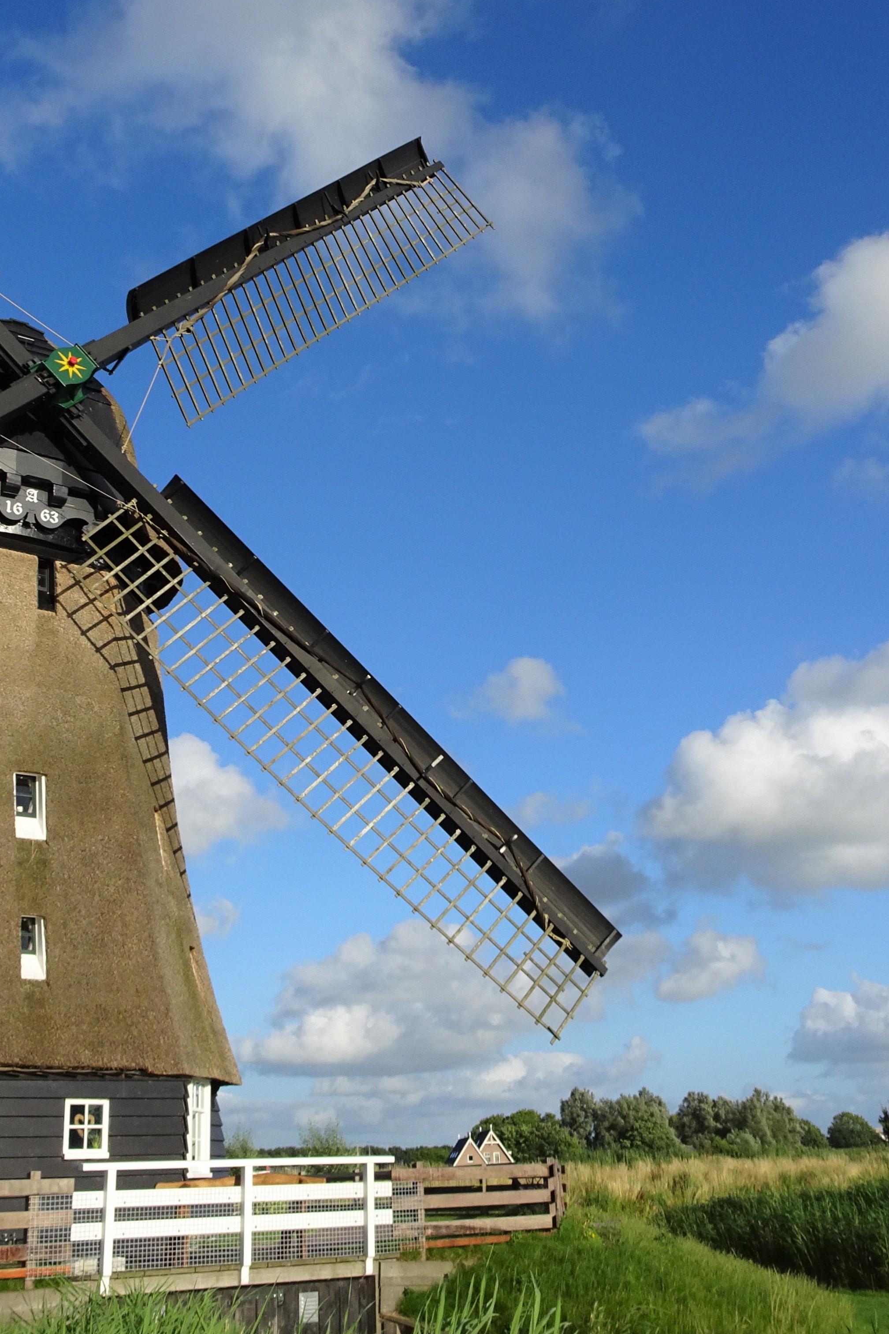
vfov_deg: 49.5
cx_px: 400
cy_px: 601
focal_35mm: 39
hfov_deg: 34.2
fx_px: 1444
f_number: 3.5
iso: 80
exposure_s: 1/1000
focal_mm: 4.1
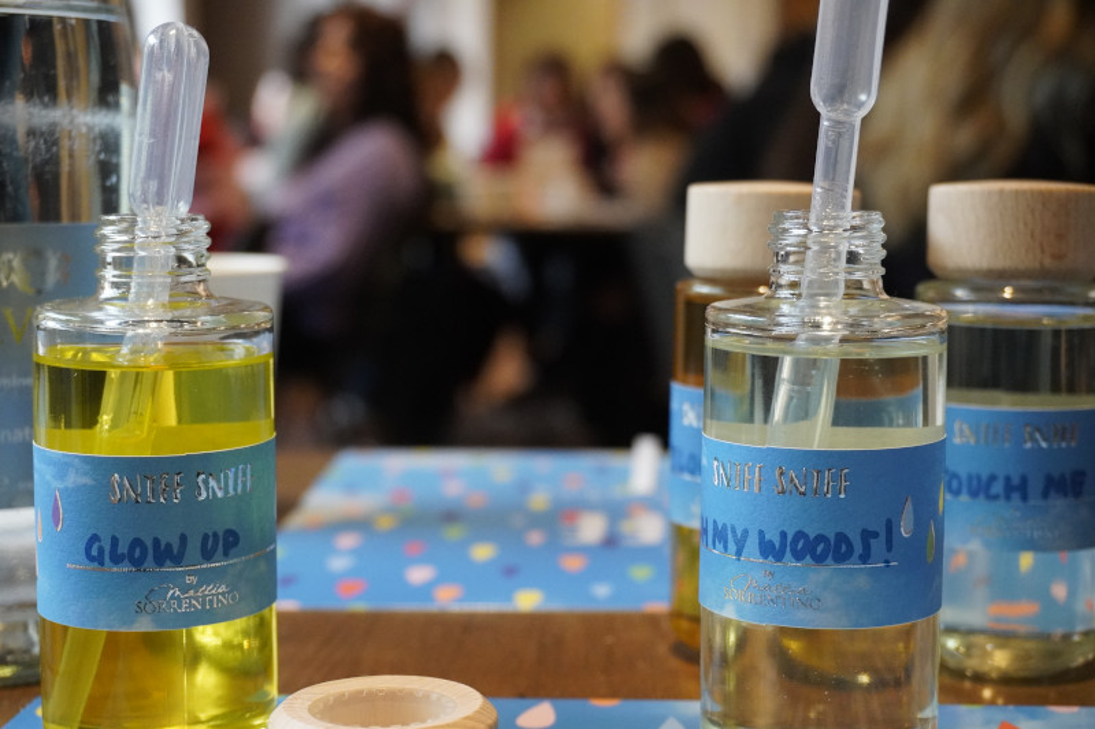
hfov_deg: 34.2
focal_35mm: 58
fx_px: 1779
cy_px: 364
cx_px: 548
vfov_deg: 23.2
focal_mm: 39
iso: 4000
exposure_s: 1/160
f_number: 5.6
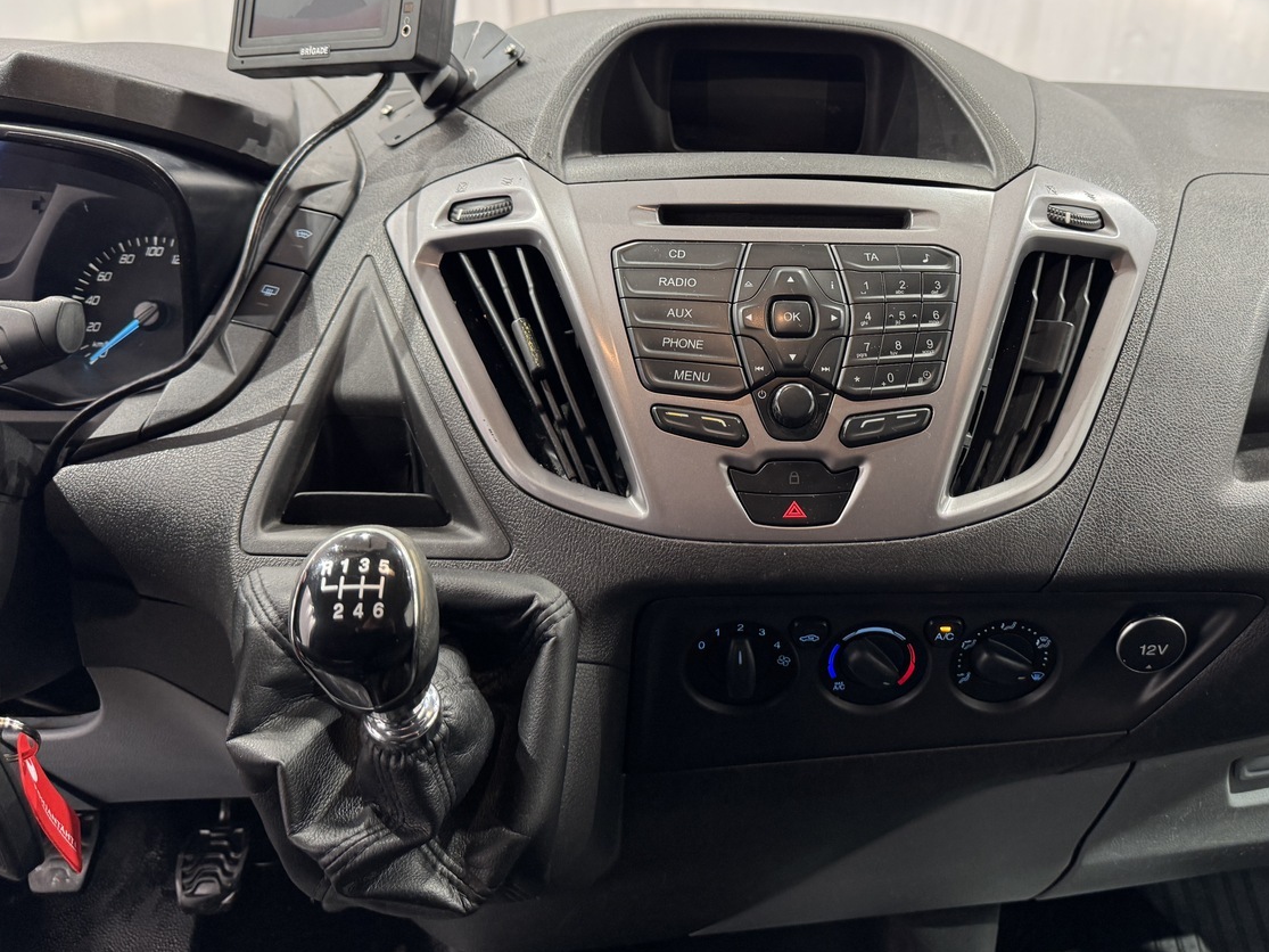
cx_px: 783
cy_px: 368
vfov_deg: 45.1
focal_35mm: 31
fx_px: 1136
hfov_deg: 57.7
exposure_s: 1/50
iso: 200
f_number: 1.78
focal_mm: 6.76
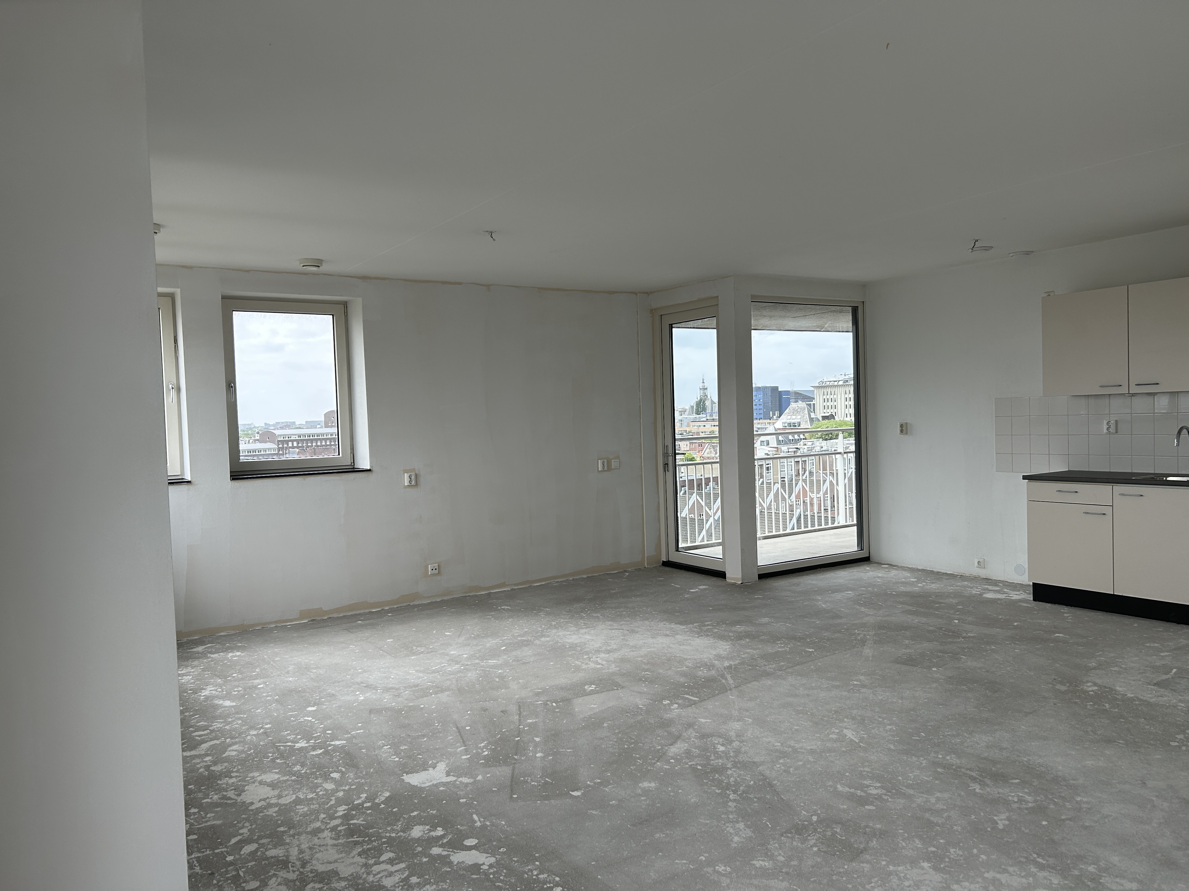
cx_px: 594
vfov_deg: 53.1
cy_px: 446
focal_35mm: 26
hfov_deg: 67.3
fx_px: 893
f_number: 1.5
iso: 50
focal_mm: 5.7
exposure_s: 1/917
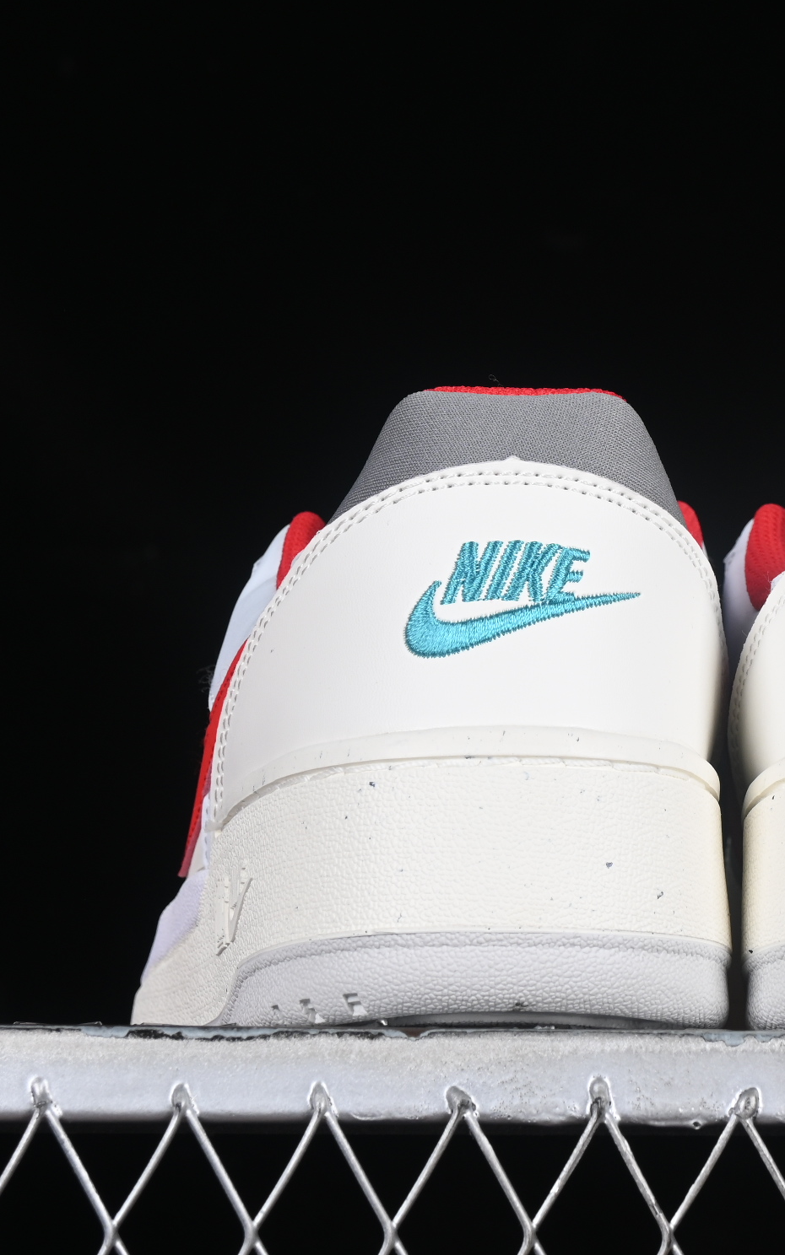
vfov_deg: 14.6
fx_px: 4895
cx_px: 736
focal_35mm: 143
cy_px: 563
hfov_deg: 9.1
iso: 160
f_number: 8
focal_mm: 50
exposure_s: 1/80
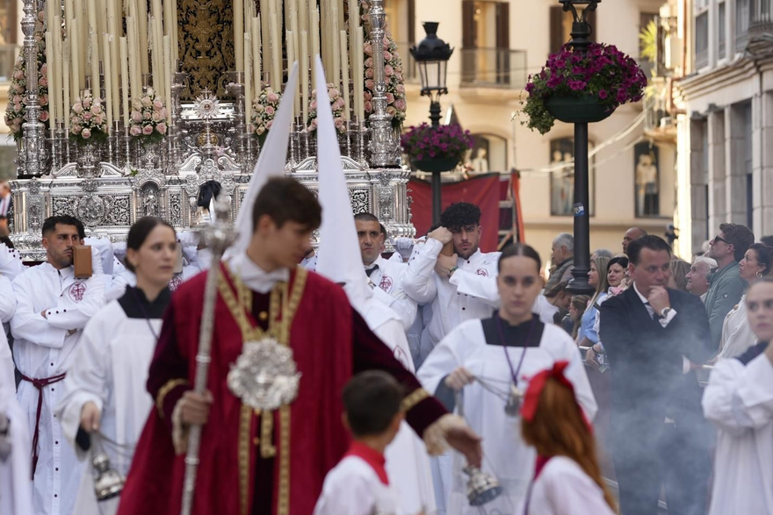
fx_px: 4102
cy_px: 133
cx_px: 202
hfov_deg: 10.7
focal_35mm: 191
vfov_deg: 7.2
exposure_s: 1/250
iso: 100
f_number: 2.8
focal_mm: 105
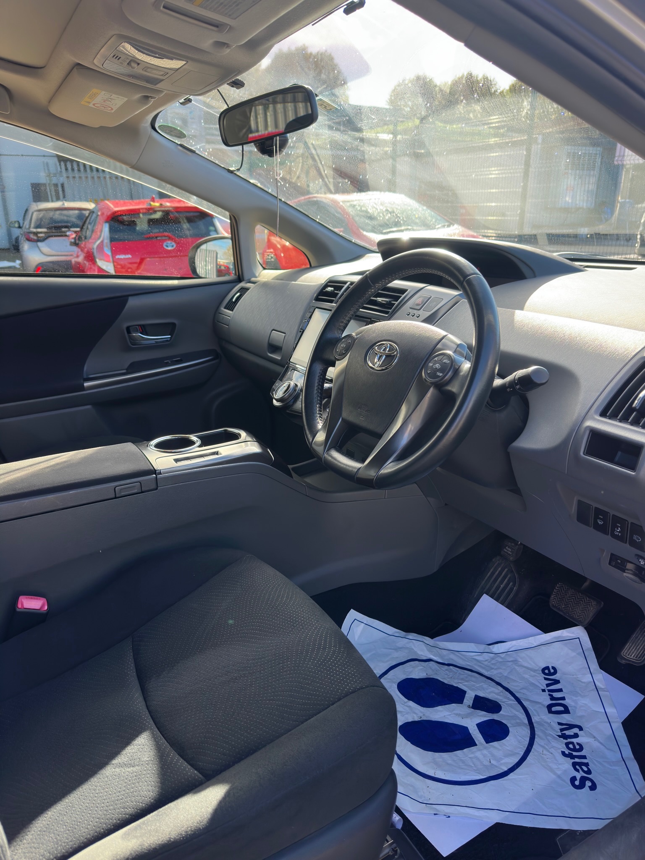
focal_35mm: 24
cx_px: 322
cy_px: 430
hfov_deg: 56.8
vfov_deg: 71.6
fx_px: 596
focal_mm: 6.86
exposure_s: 1/627
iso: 80
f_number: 1.78
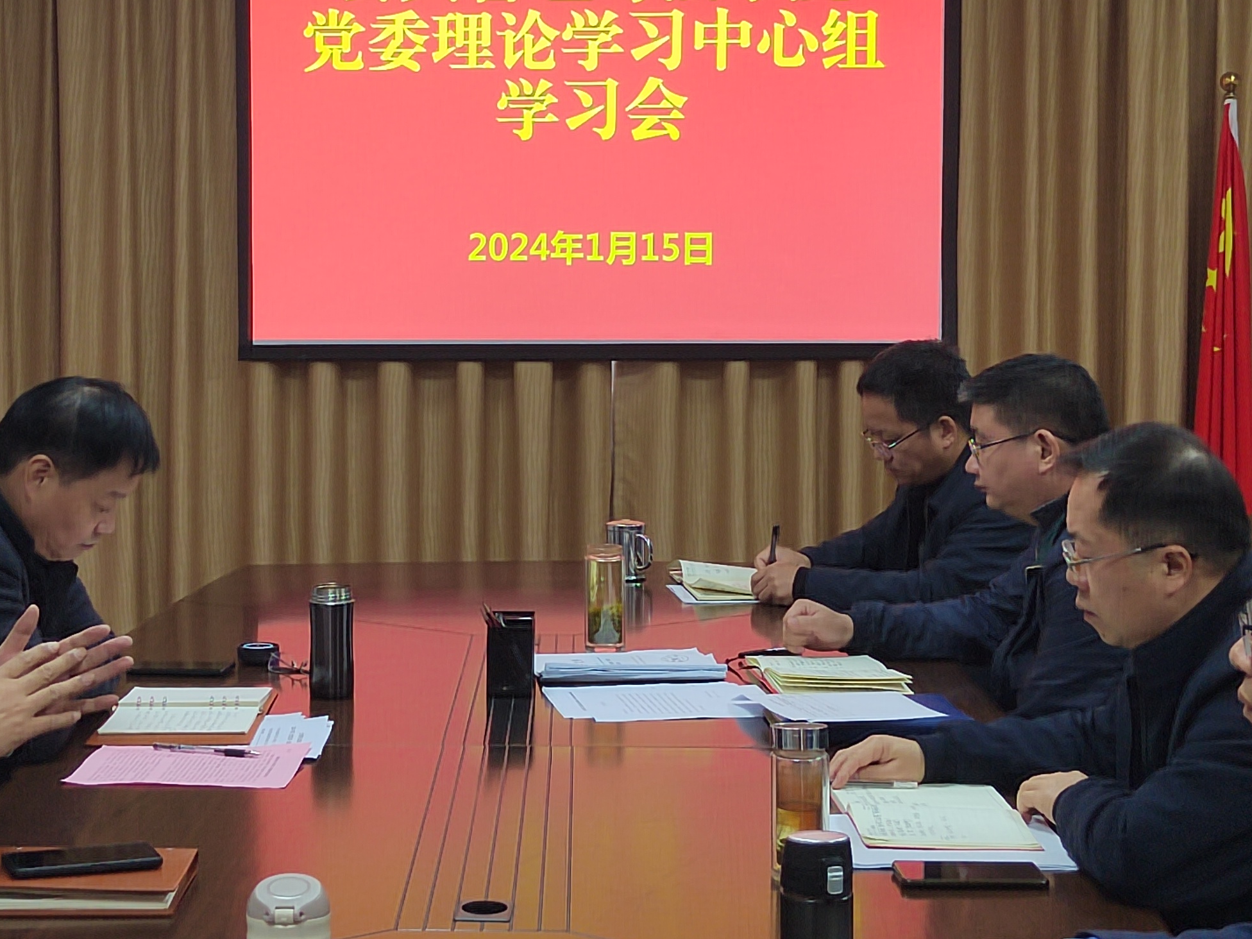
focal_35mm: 64
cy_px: 343
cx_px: 527
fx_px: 2315
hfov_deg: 30.2
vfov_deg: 22.9
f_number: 1.9
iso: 575
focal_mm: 5.52
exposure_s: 1/100
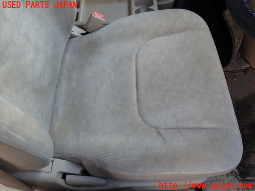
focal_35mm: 30
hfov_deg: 60.0
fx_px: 221
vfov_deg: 46.8
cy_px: 96
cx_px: 128
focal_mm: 5.4
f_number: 2.3
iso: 100
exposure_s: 1/80
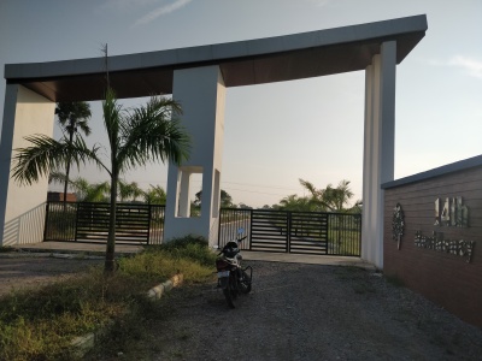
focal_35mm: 24
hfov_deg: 71.6
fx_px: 334
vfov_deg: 56.8
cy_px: 180
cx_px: 241
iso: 250
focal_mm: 4.1
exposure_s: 1/4923
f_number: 1.7
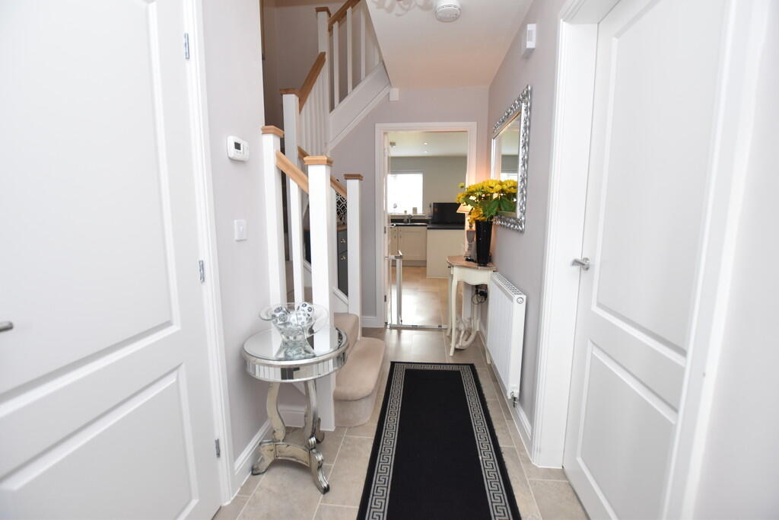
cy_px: 260
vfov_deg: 77.3
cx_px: 390
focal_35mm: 15
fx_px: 325
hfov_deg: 100.4
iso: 800
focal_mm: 10
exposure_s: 1/160
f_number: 3.5
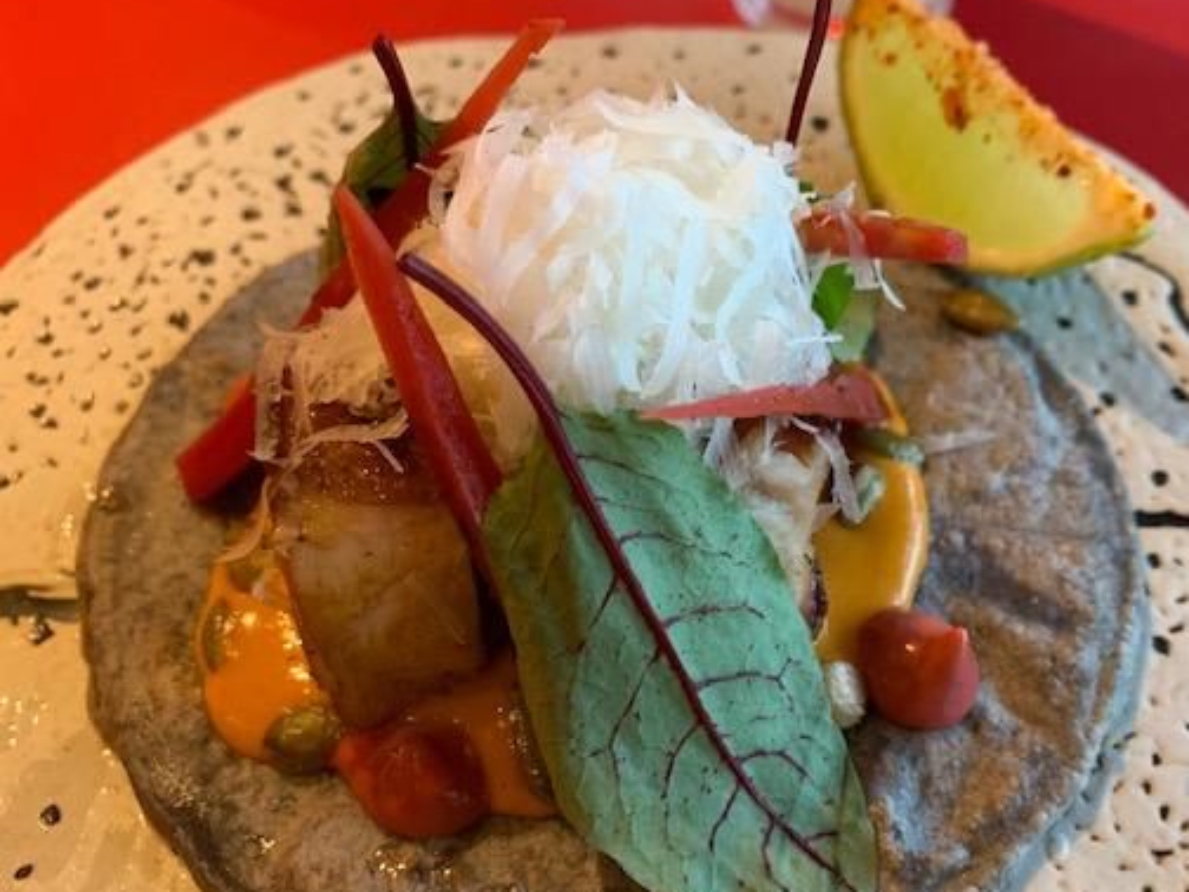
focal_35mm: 33
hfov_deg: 55.1
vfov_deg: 42.9
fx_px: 1133
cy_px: 493
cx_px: 679
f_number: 1.8
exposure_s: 1/50
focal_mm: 4.25
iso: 200
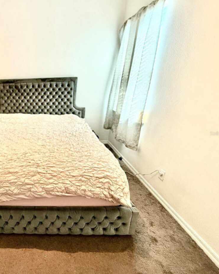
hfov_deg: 64.2
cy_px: 133
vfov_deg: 83.3
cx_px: 42
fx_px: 154
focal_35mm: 19
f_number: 2.2
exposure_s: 1/99
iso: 250
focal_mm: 2.22
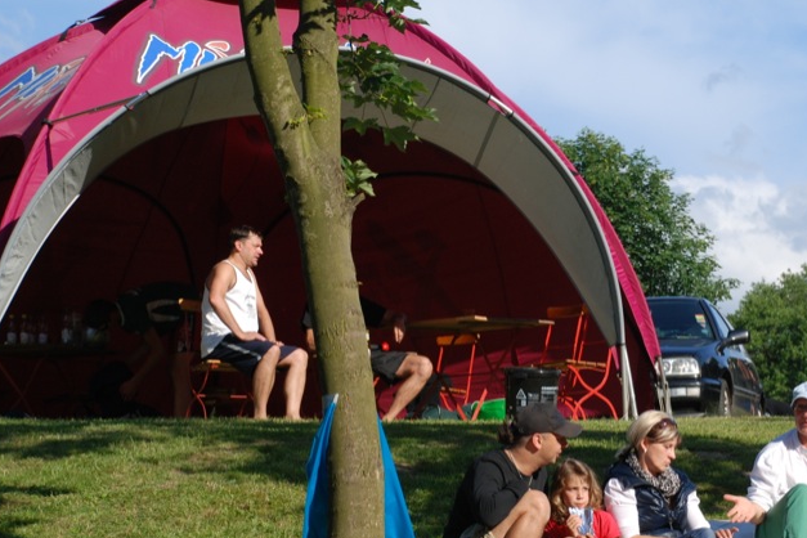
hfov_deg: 13.5
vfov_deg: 9.0
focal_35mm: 152
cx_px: 619
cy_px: 379
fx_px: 3407
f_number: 5.6
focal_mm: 62
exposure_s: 1/500
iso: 200
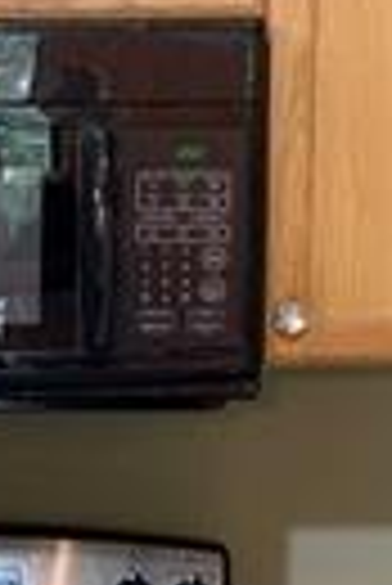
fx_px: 2606
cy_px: 585
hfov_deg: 8.5
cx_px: -63
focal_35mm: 160
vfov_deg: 12.7
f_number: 1.8
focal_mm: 4.25
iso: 400
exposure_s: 1/30
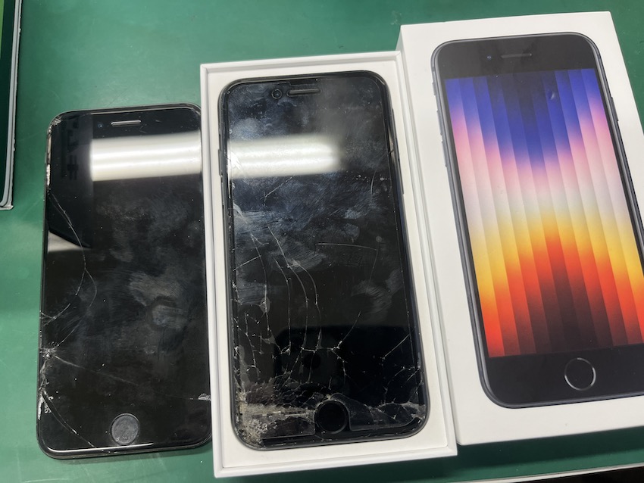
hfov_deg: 67.3
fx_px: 484
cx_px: 322
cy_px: 242
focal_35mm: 26
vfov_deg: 53.1
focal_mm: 5.1
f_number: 1.6
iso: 100
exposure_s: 1/100
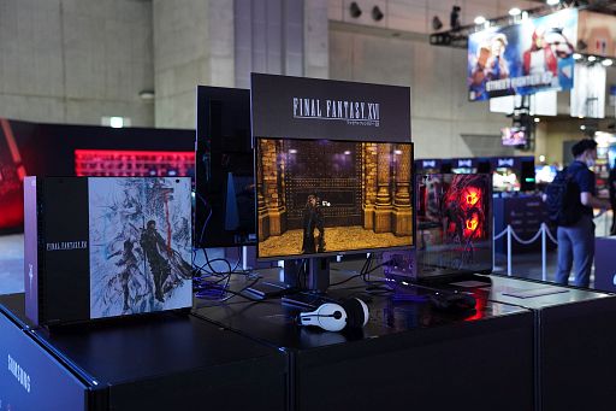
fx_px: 650
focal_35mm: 38
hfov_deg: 50.7
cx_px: 308
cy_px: 206
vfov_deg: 35.0
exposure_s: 1/160
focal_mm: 38
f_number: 2.8
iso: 5000
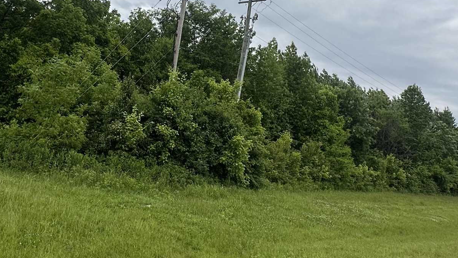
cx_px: 185
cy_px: 87
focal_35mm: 39
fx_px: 474
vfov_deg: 30.2
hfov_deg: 51.3
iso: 50
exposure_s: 1/1916
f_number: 2.2
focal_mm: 2.22
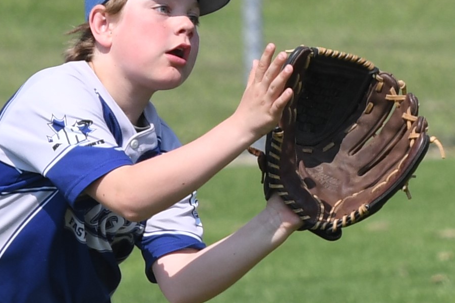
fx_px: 5684
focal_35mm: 450
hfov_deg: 4.6
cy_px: 190
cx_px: 318
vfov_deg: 3.1
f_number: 5
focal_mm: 175
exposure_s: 1/1000
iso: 125
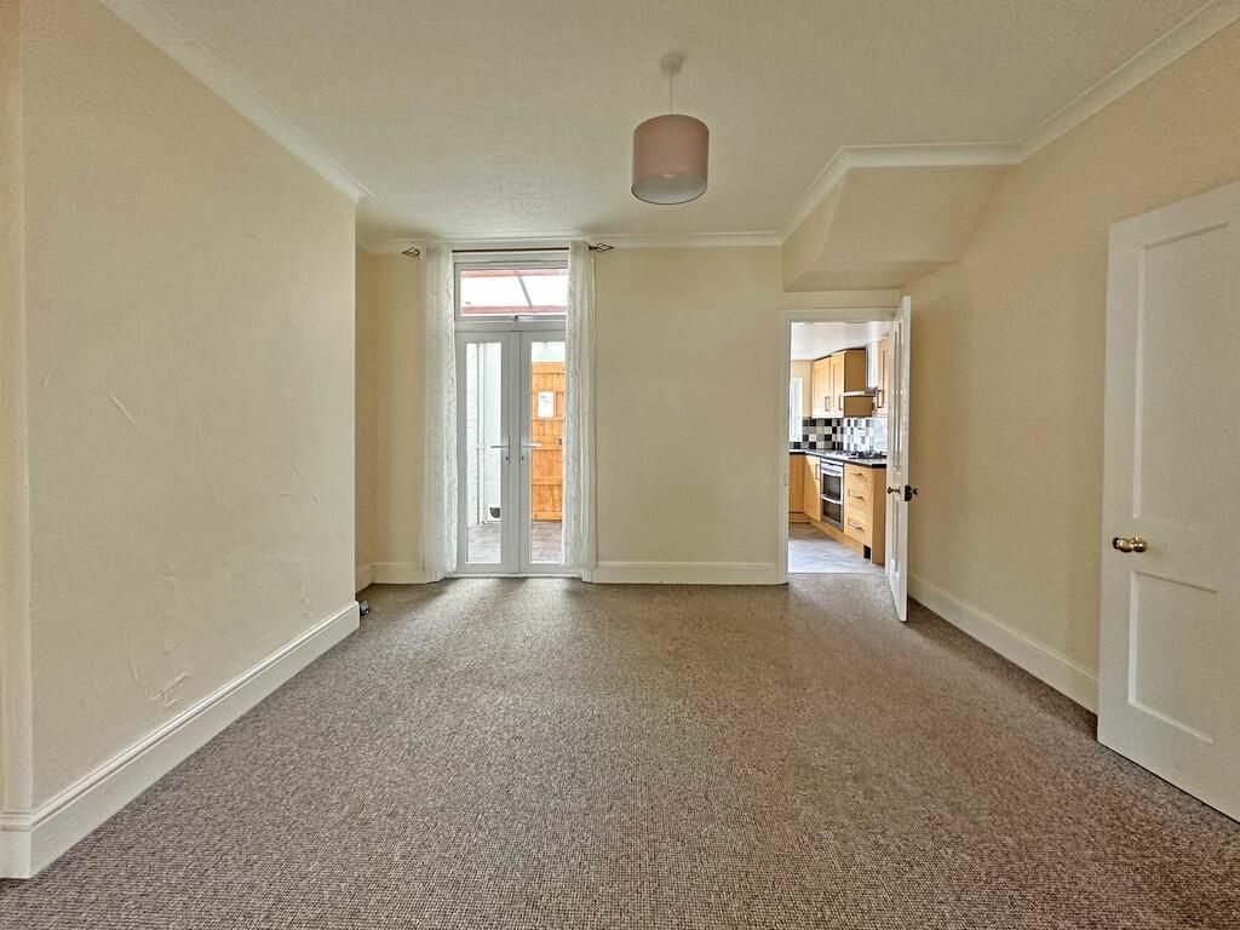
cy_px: 465
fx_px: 502
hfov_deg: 102.1
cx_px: 620
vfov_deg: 85.7
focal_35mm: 14
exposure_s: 1/73
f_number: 2.2
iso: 320
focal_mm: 2.22
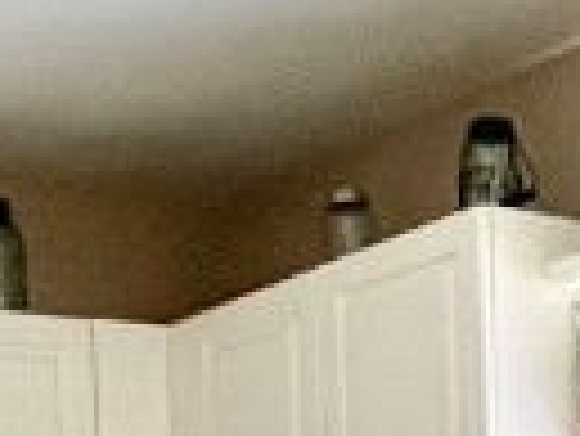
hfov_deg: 19.0
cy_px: 746
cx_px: 382
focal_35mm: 103
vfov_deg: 13.2
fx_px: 1727
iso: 320
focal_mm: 1.57
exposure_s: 1/60
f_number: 1.8
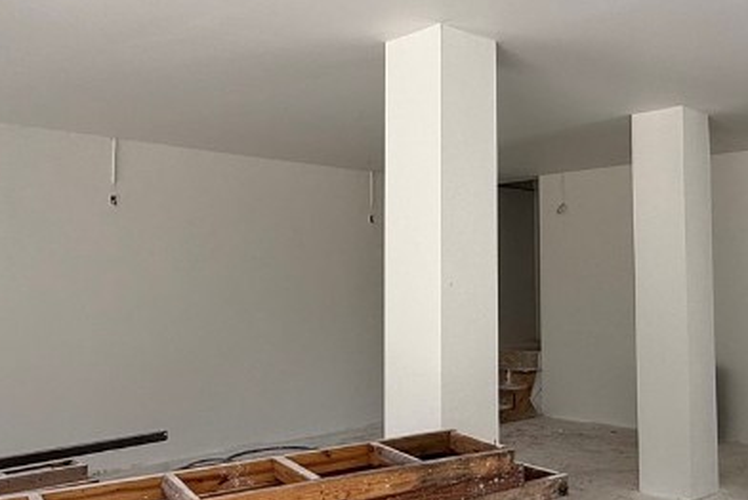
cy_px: 244
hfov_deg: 49.9
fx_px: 790
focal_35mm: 38
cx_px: 488
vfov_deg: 35.1
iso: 64
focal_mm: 2.22
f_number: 2.2
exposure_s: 1/461
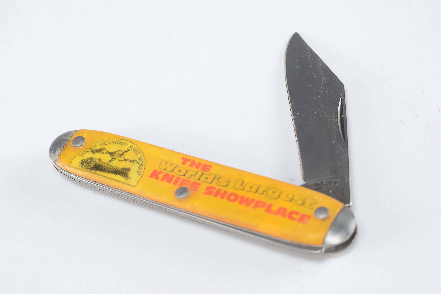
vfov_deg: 15.0
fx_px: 1115
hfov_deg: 22.4
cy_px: 148
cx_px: 223
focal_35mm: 91
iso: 100
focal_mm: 60
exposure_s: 1/80
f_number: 10
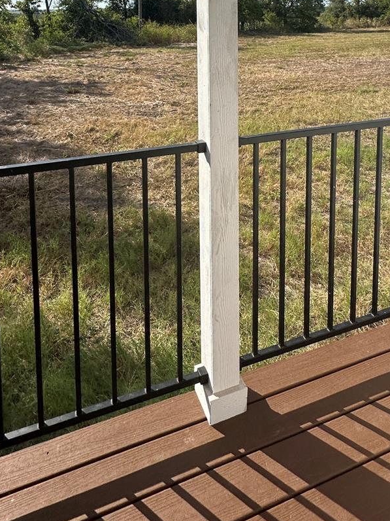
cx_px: 195
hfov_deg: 51.4
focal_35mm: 27
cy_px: 43
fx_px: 406
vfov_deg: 55.7
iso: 50
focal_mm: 2.22
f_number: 2.2
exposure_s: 1/2681
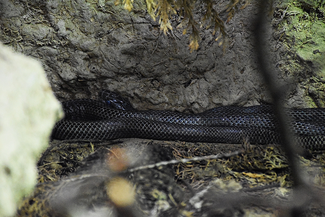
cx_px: 162
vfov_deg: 6.5
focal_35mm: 210
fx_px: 1896
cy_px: 108
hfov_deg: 9.8
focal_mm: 140
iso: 10000
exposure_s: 1/125
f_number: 5.6
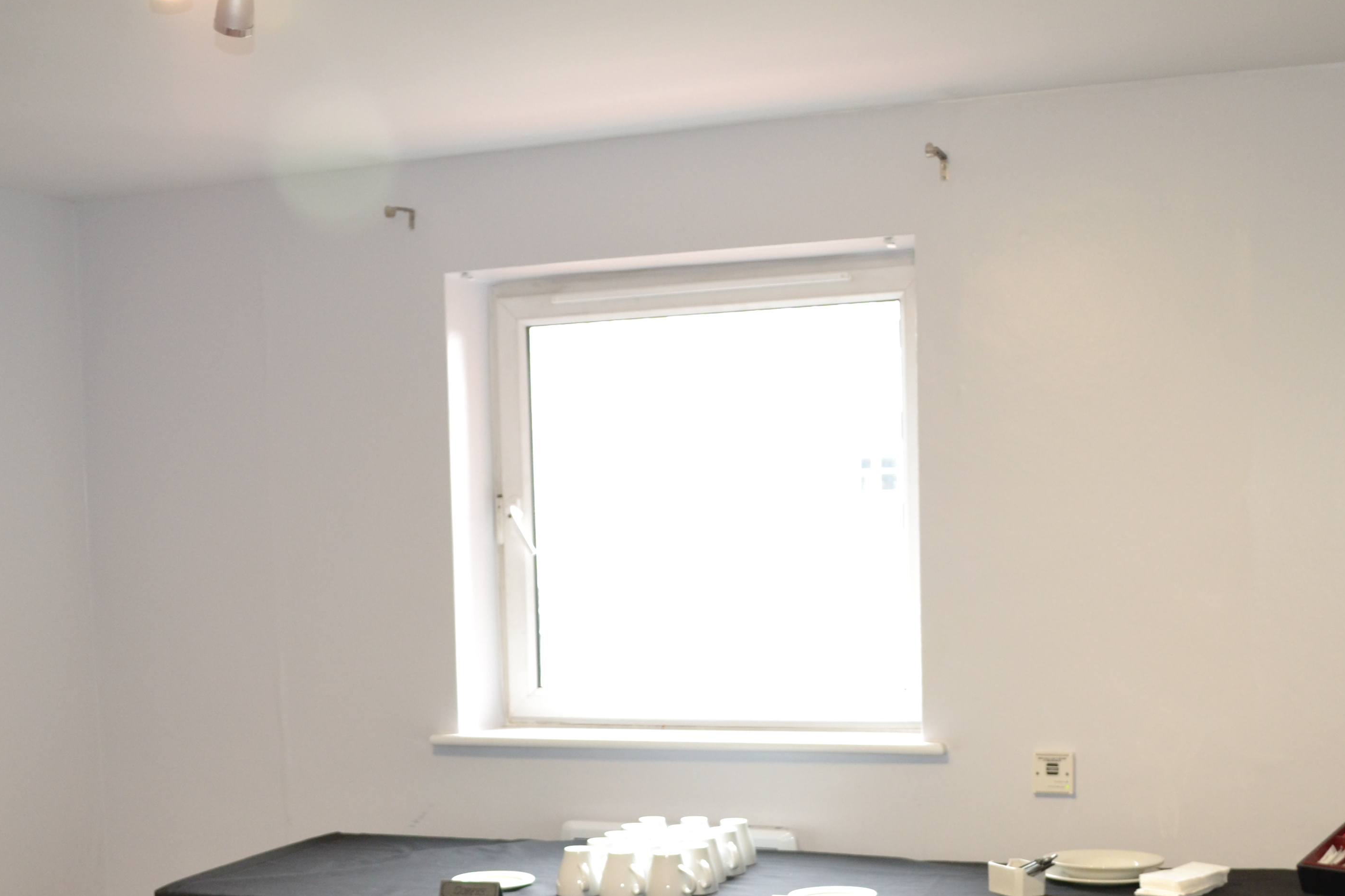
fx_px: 2017
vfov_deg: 24.7
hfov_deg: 36.8
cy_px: 714
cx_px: 563
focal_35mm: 54
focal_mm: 22
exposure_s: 1/30
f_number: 3.8
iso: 800
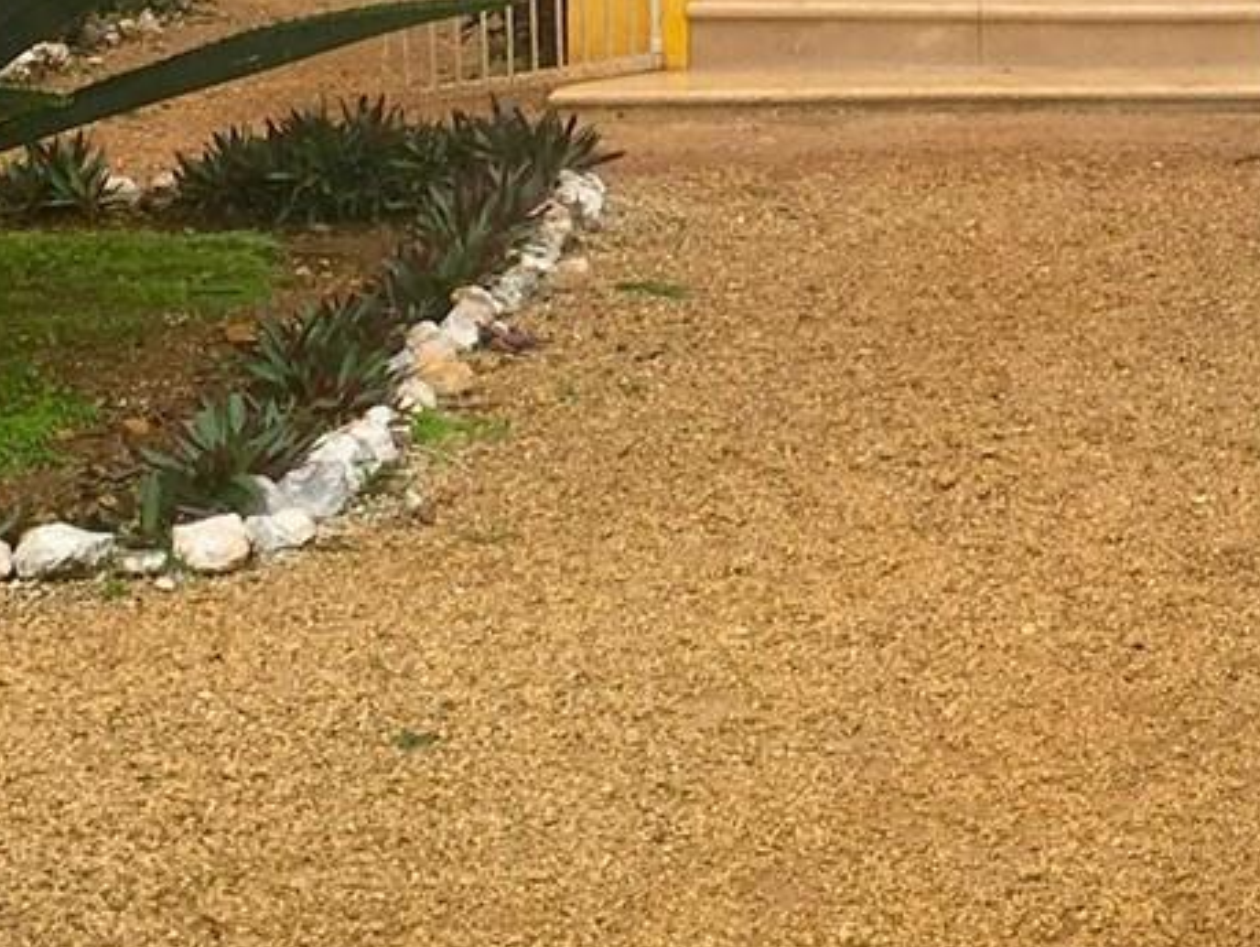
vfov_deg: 14.2
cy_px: -187
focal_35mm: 101
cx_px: 931
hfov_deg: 19.3
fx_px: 3679
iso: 25
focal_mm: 4.15
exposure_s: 1/793
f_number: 2.2
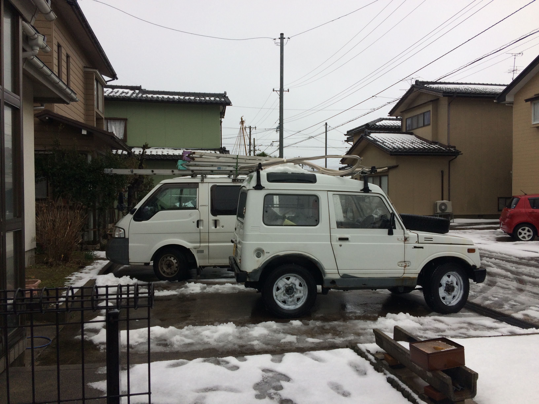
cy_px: 202
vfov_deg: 48.2
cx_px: 270
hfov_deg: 61.7
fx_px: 452
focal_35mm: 29
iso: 32
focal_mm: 4.15
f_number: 2.2
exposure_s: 1/612
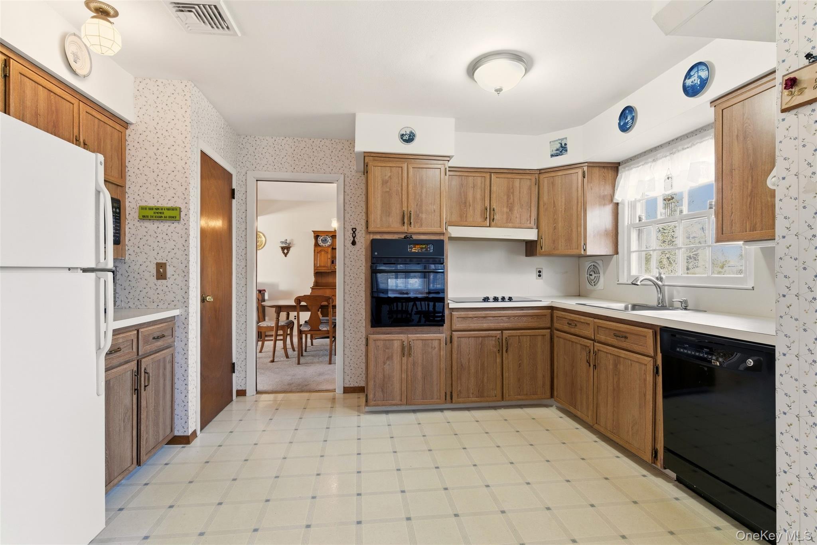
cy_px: 272
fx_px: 386
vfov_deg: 70.4
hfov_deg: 93.3
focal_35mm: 17
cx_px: 408
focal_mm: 17
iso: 250
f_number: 9
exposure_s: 1/25
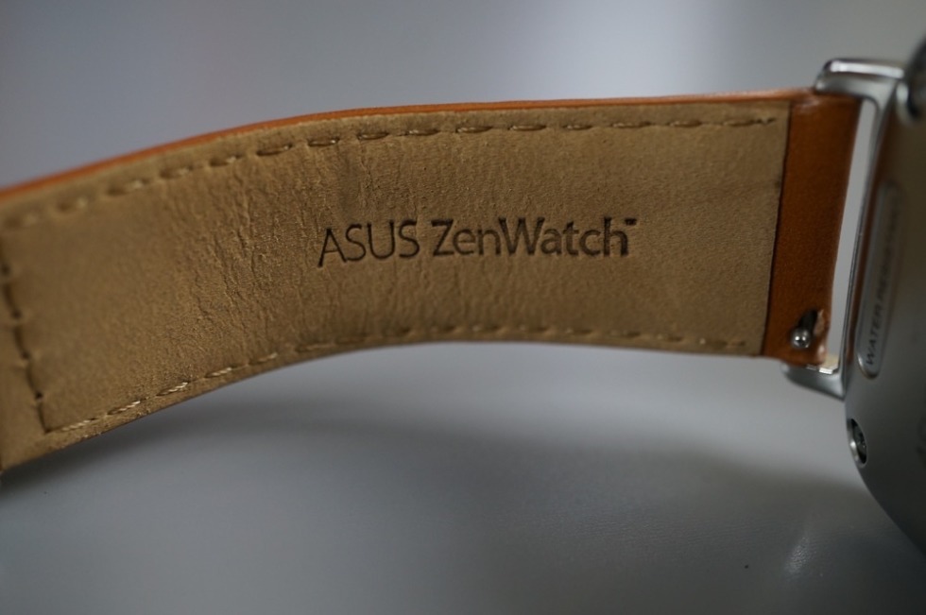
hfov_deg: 43.6
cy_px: 308
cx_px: 463
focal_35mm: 45
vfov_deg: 29.8
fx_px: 1156
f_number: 4.5
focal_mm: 30
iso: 400
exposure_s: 1/60
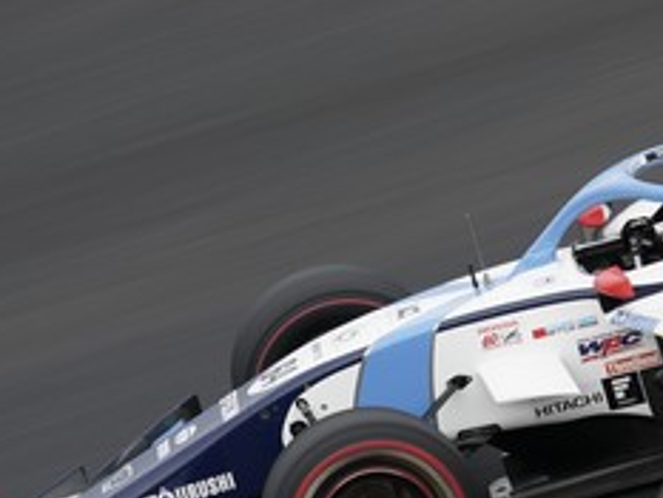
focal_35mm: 743
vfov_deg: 2.0
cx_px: 871
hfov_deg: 2.7
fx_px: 14238
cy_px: 259
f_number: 11
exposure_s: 1/80
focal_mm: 250
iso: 100
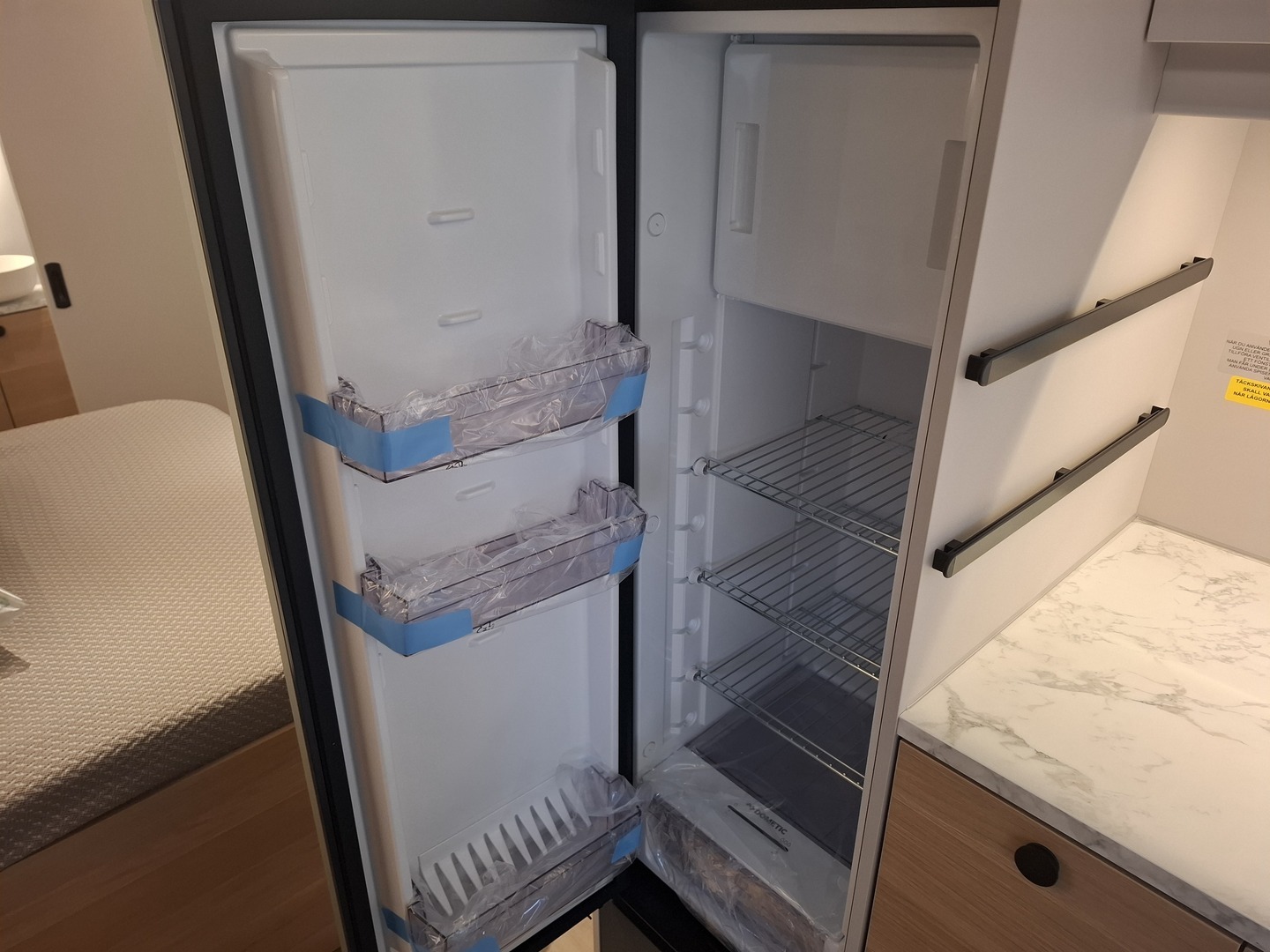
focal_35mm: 23
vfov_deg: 58.9
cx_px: 635
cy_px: 476
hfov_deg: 73.9
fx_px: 844
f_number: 1.8
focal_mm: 5.54
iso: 320
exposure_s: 1/50
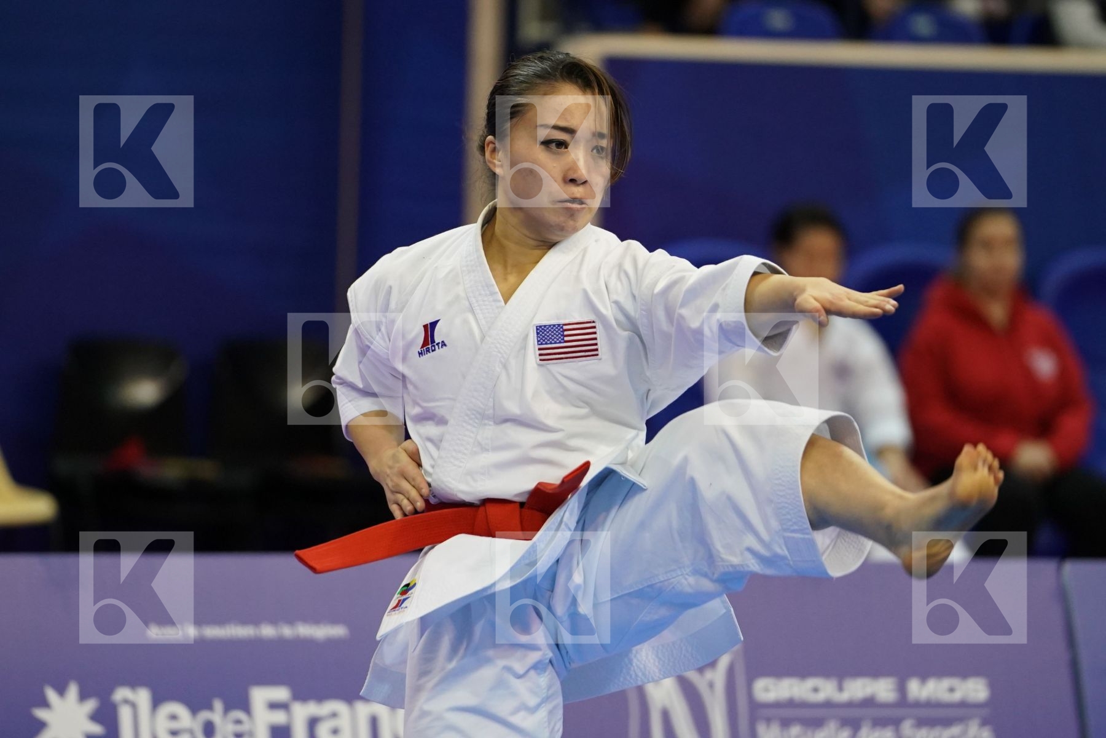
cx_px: 553
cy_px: 369
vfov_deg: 4.6
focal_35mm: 300
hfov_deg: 6.9
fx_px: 9216
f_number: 2.8
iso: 2000
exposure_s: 1/500
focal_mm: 200
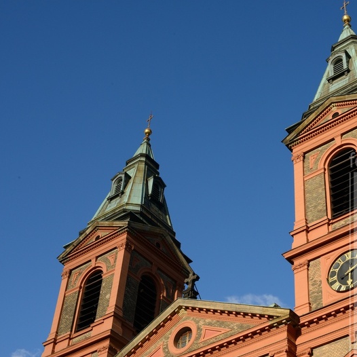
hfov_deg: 26.6
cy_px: 178
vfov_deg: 26.9
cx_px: 253
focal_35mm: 64
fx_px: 747
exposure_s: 1/200
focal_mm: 50
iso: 250
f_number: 13
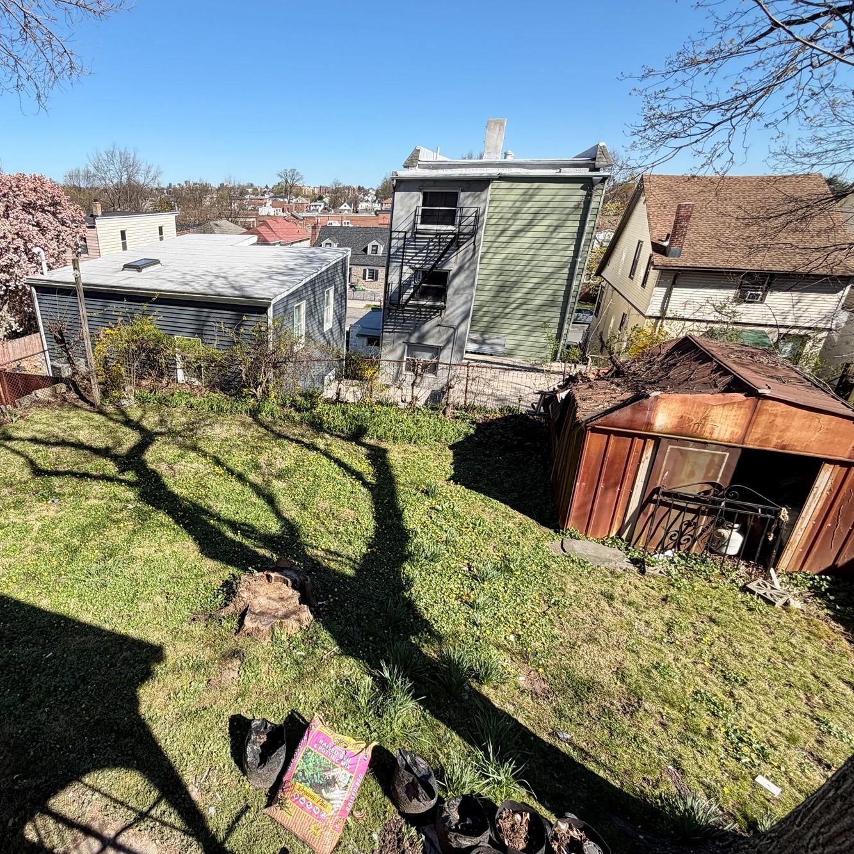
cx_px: 287
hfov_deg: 75.4
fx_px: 530
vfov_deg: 77.7
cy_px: 426
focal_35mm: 19
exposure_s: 1/770
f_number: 2.2
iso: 25
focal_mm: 2.22
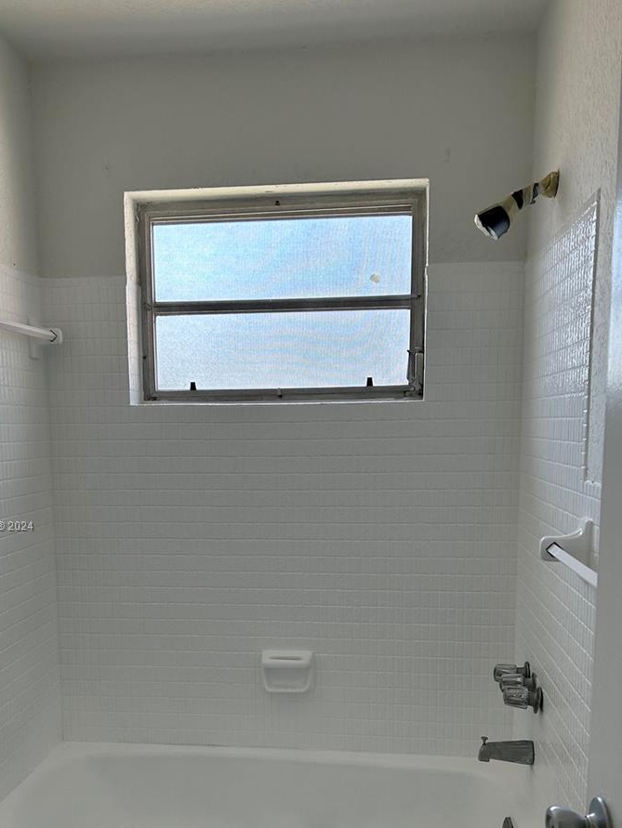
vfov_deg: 51.9
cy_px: 527
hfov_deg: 40.7
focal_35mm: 35
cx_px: 282
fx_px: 838
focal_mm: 5.7
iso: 64
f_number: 1.5
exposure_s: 1/160
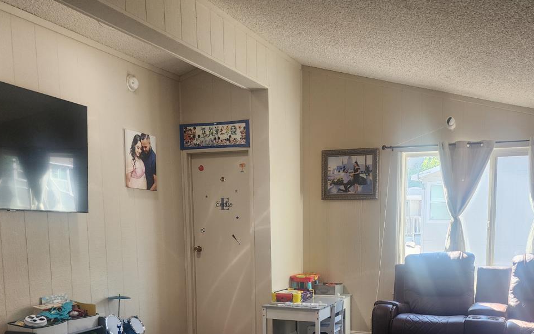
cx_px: 303
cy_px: 281
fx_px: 553
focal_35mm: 38
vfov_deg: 32.4
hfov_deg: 51.4
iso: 200
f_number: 1.8
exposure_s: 1/180
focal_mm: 6.4
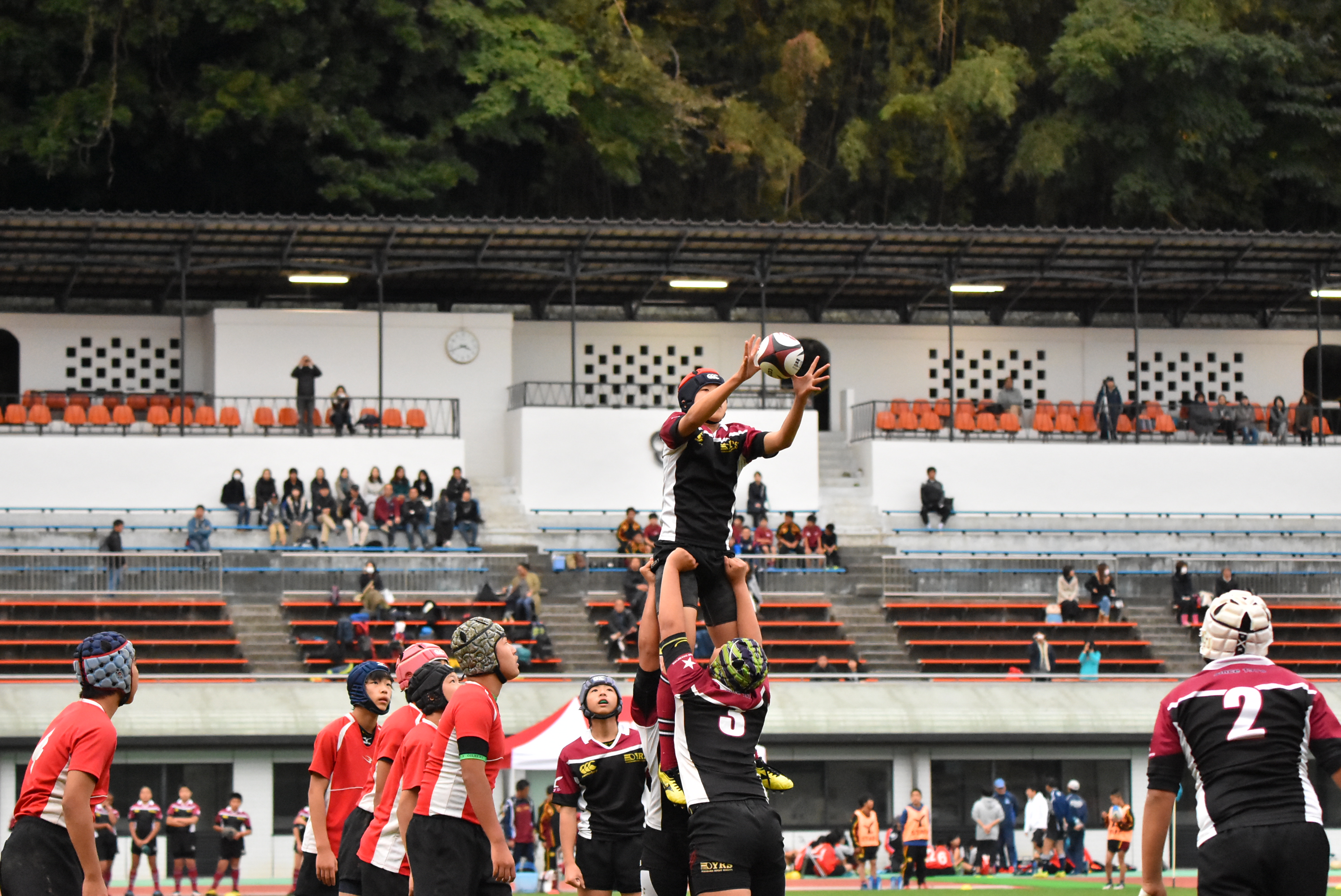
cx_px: 670
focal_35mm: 150
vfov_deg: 9.2
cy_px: 448
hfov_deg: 13.7
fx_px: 5592
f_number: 5
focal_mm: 100
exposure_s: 1/1600
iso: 6400
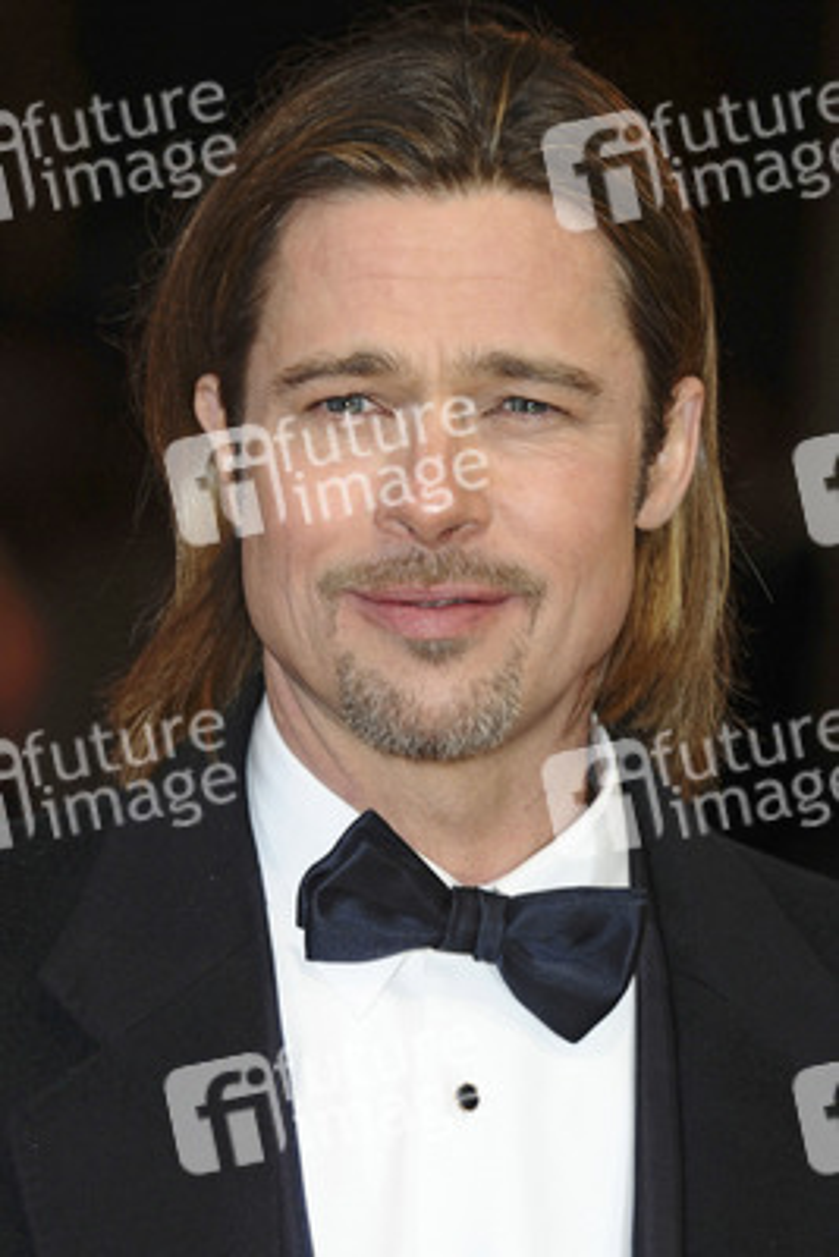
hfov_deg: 5.9
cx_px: 420
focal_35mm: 232
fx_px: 8120
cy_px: 628
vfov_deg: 8.9
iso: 320
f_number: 4.5
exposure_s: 1/200
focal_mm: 155
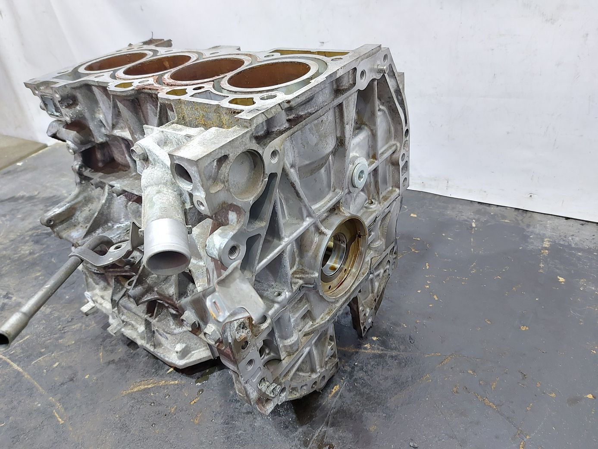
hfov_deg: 71.6
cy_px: 224
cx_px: 299
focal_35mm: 24
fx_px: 415
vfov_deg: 56.8
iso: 400
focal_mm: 5.23
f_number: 1.8
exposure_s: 1/25
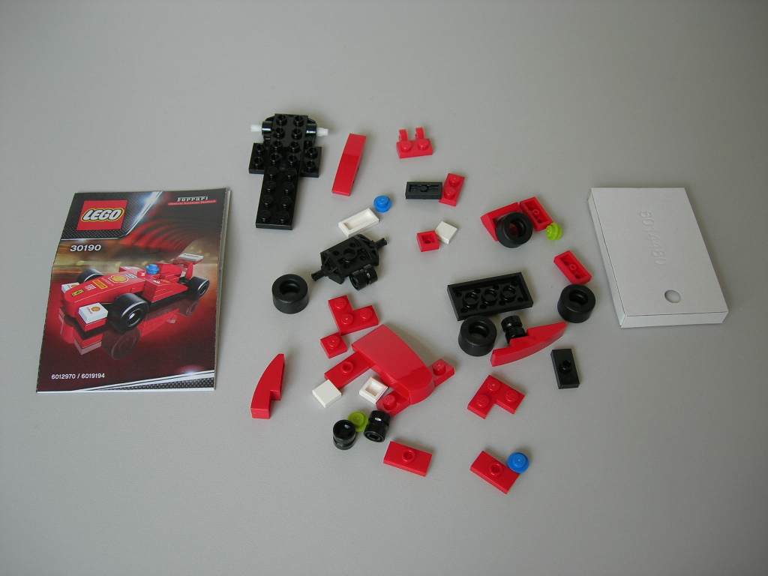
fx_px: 843
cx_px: 384
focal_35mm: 38
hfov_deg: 49.0
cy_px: 288
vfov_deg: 37.7
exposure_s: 1/32.7
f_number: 2.8
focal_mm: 7.8
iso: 64
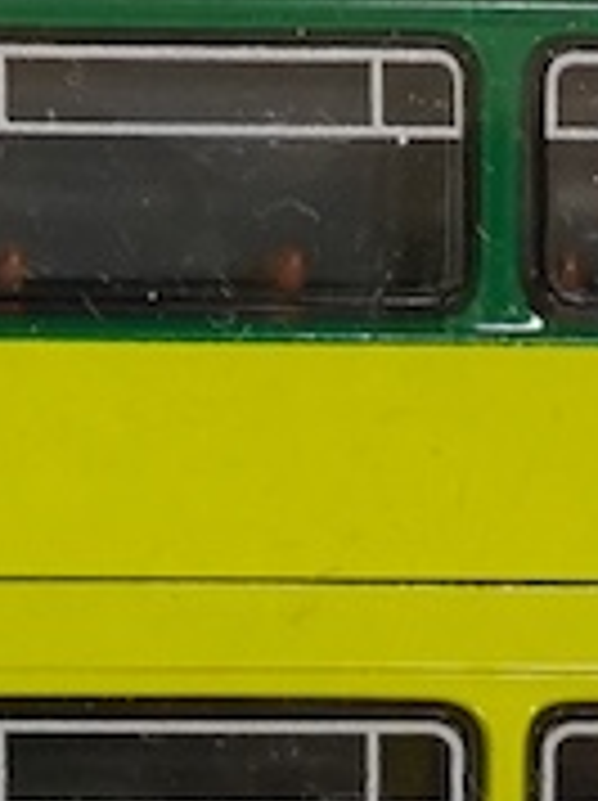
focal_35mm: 274
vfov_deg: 7.2
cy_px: 824
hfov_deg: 5.4
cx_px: 326
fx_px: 6326
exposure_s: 1/100
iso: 2000
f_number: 9
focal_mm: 30
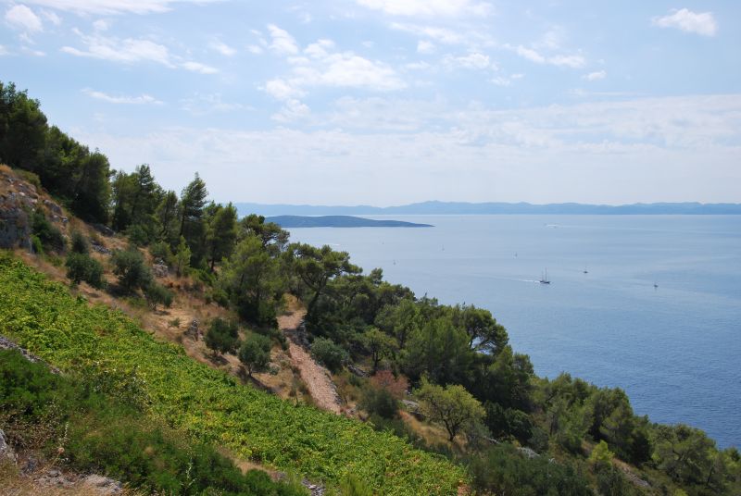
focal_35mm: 42
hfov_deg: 46.3
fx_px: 866
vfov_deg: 32.0
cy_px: 248
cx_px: 370
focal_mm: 28
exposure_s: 1/320
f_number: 9
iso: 100
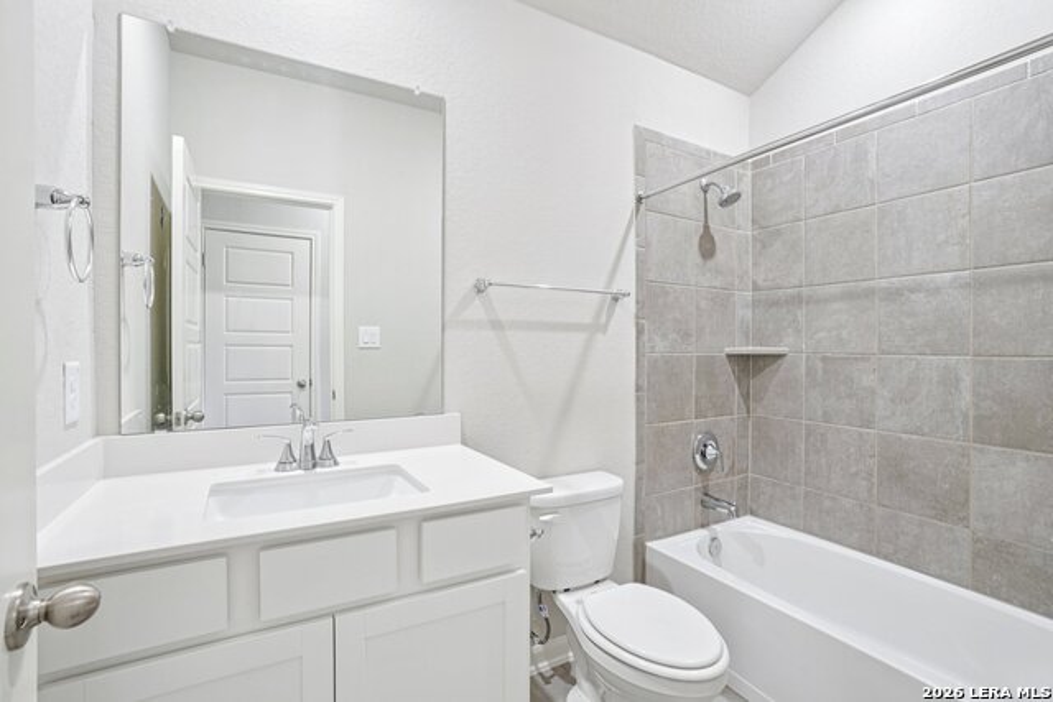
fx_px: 468
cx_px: 526
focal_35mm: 16
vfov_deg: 73.8
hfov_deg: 96.7
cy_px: 351
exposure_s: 1/8
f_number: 8
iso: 400
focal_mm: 16
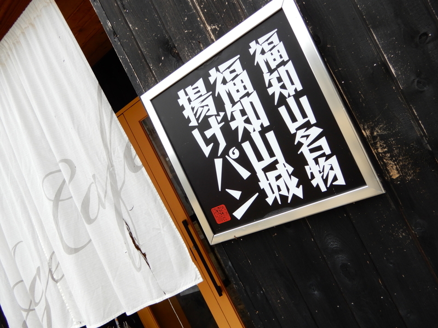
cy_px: 164
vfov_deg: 56.8
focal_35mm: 24
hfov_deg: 71.6
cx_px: 219
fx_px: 304
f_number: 3.4
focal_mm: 4.3
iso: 80
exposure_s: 1/125
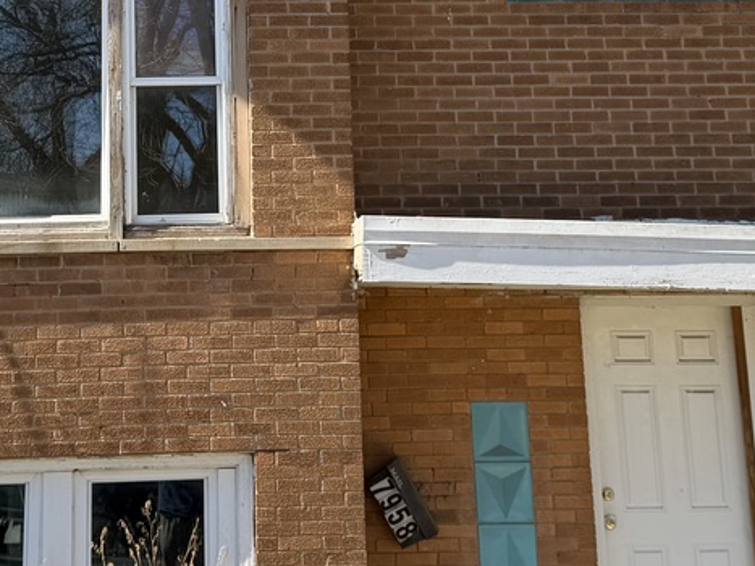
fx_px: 1614
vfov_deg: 19.3
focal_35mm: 74
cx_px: 265
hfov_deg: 26.2
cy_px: -18
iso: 80
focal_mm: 6.76
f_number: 1.78
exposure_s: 1/1770
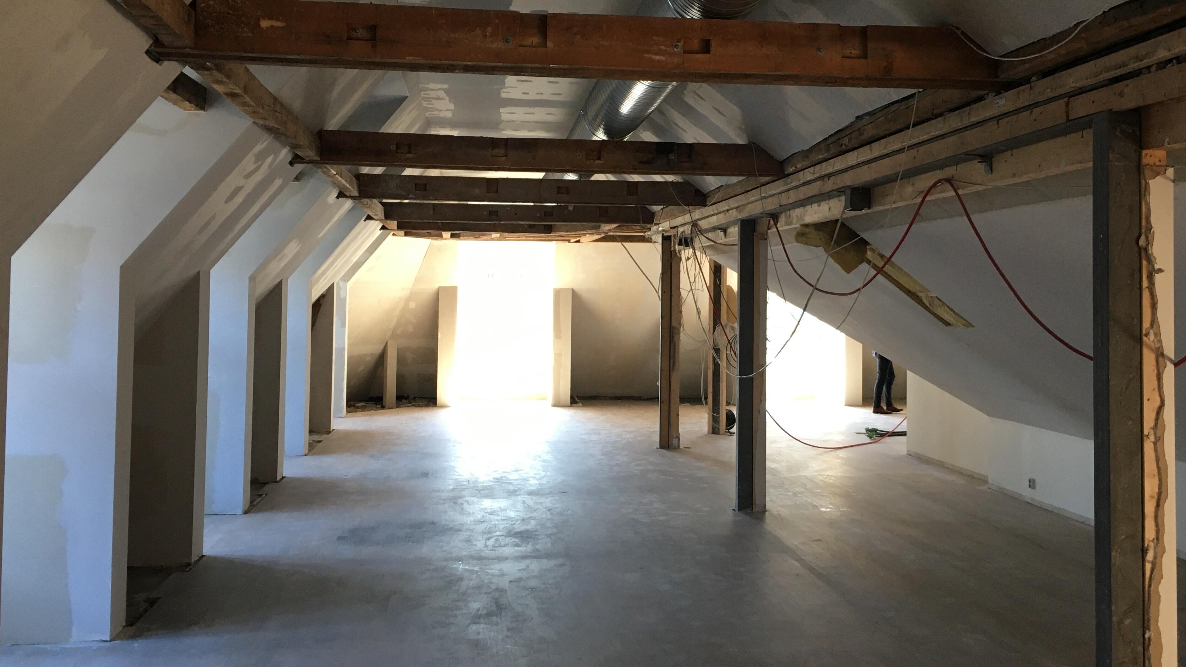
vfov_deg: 31.1
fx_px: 1195
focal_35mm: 38
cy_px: 255
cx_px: 658
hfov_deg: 52.7
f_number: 2.2
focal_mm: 4.15
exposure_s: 1/33
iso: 64
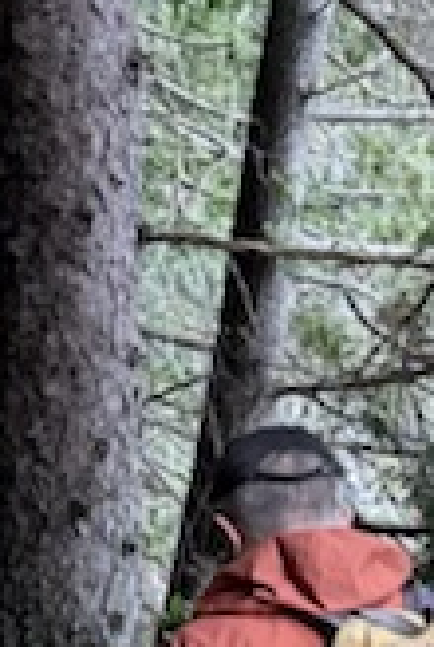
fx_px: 3007
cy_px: 907
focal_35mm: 167
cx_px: 12
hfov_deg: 8.2
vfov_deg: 11.8
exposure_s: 1/121
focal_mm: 6.76
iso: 80
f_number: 1.78
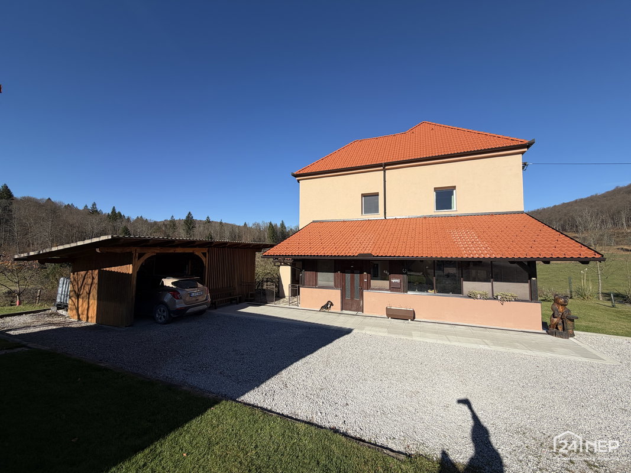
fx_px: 255
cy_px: 236
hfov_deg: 102.1
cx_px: 316
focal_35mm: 14
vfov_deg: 85.7
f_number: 2.2
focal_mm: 2.22
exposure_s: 1/841
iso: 20
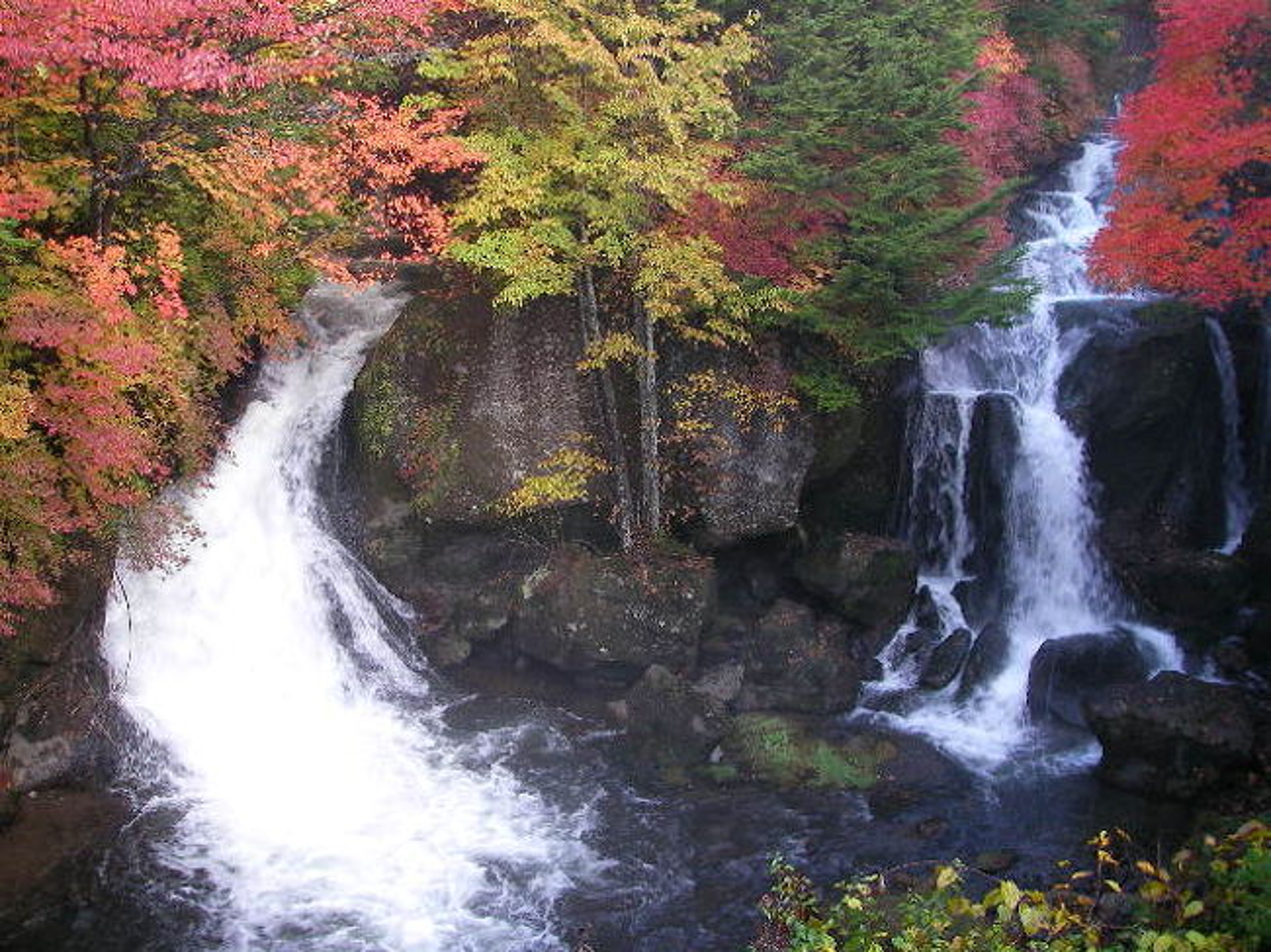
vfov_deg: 37.7
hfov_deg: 49.0
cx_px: 636
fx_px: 1395
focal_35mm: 38
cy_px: 476
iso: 100
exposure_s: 1/49.6
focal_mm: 6.3
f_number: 3.3
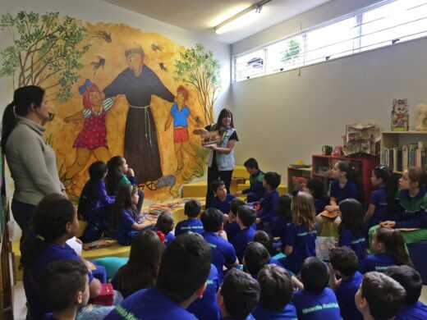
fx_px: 358
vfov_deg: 48.2
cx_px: 214
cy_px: 160
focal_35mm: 29
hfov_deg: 61.7
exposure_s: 1/30
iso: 50
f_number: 2.2
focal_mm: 4.15
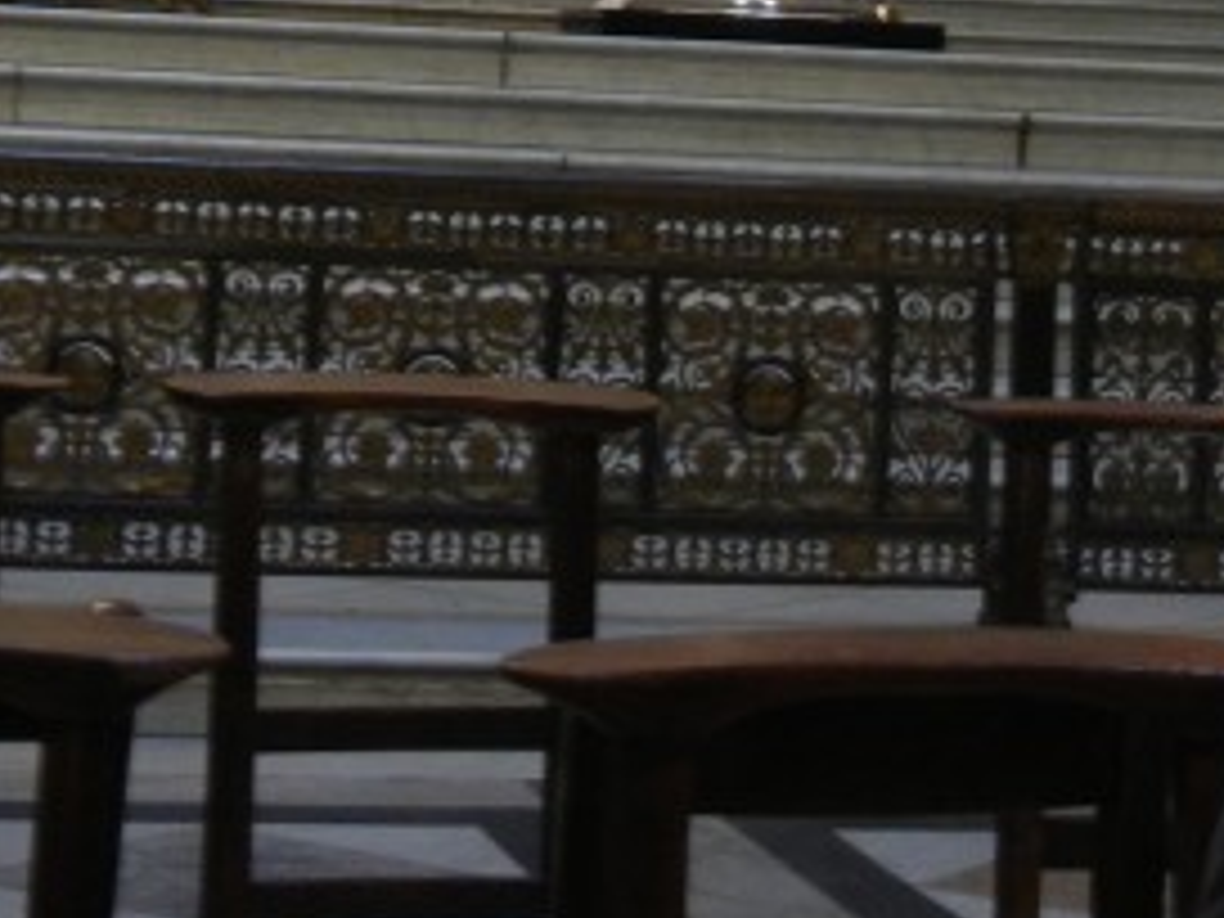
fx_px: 3996
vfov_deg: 12.2
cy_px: -616
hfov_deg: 17.4
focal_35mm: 113
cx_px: 495
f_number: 3.5
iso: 200
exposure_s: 1/3.9
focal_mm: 5.4
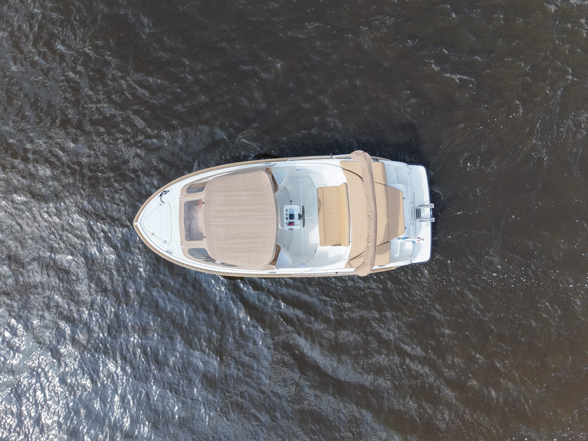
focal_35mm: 24
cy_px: 220
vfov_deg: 56.8
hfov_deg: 71.6
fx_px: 408
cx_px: 294
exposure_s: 1/320
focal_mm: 8.67
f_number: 1.8
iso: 400
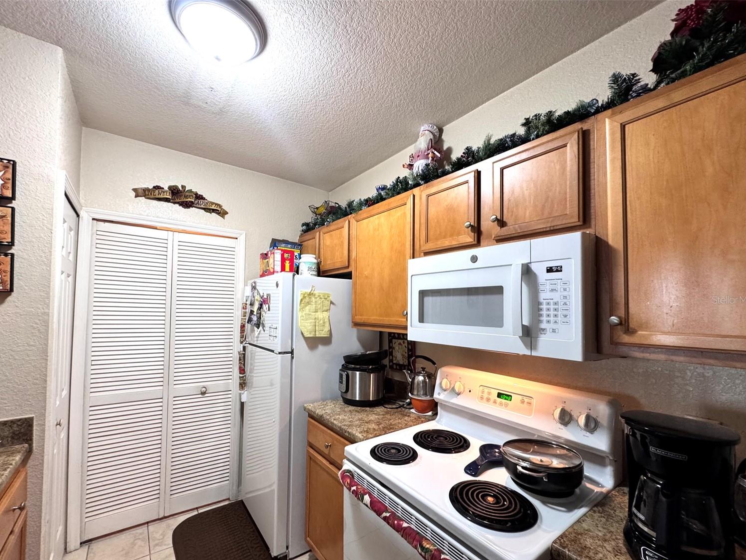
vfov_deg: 81.6
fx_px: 323
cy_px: 300
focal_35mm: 15
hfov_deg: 98.1
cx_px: 359
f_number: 2.2
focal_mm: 2.22
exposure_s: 1/60
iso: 250
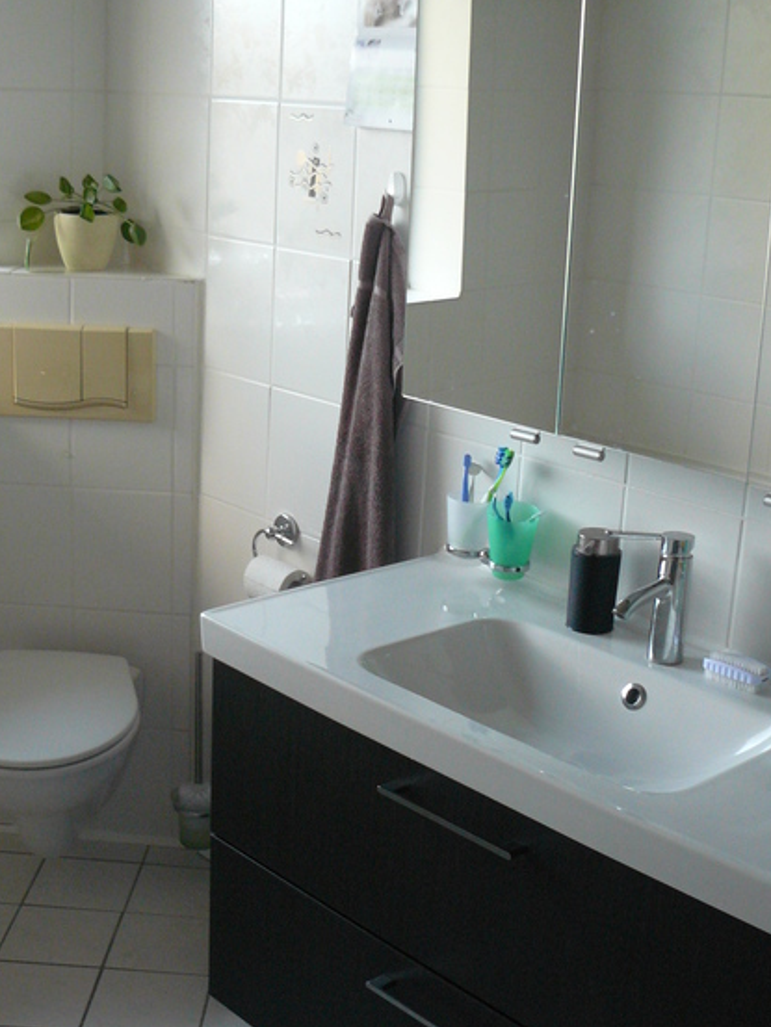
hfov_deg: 29.1
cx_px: 346
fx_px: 1484
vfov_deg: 38.2
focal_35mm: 50
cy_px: 509
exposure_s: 1/30
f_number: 2.8
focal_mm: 6
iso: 200
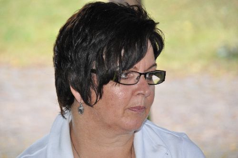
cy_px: 79
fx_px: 1981
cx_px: 119
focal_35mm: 300
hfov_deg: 6.9
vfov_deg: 4.6
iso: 1600
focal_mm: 200
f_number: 7.1
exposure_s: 1/60
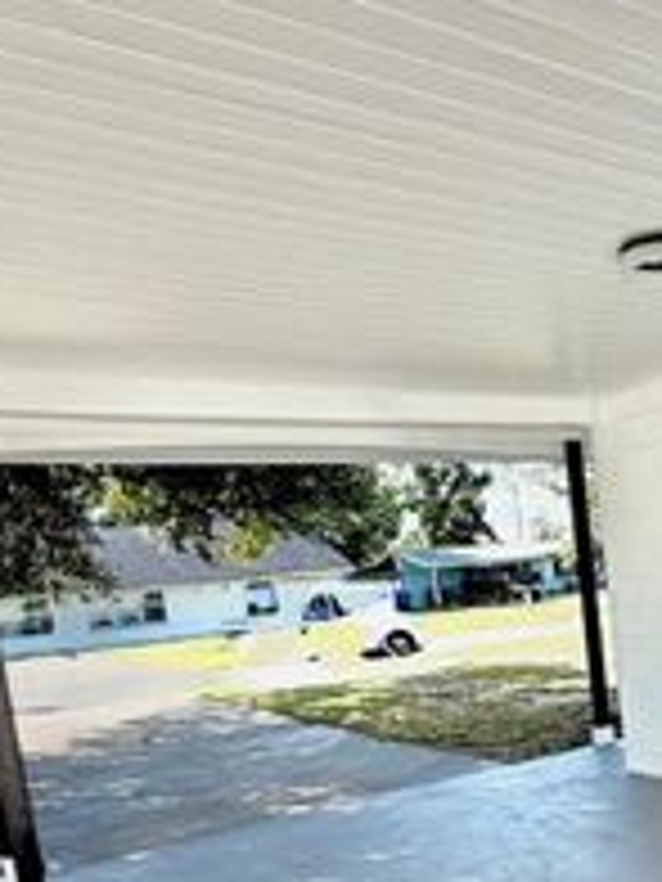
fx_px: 969
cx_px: 723
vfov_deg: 46.9
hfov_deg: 33.1
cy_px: 680
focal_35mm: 38
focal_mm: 2.22
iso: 32
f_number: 2.2
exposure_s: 1/770
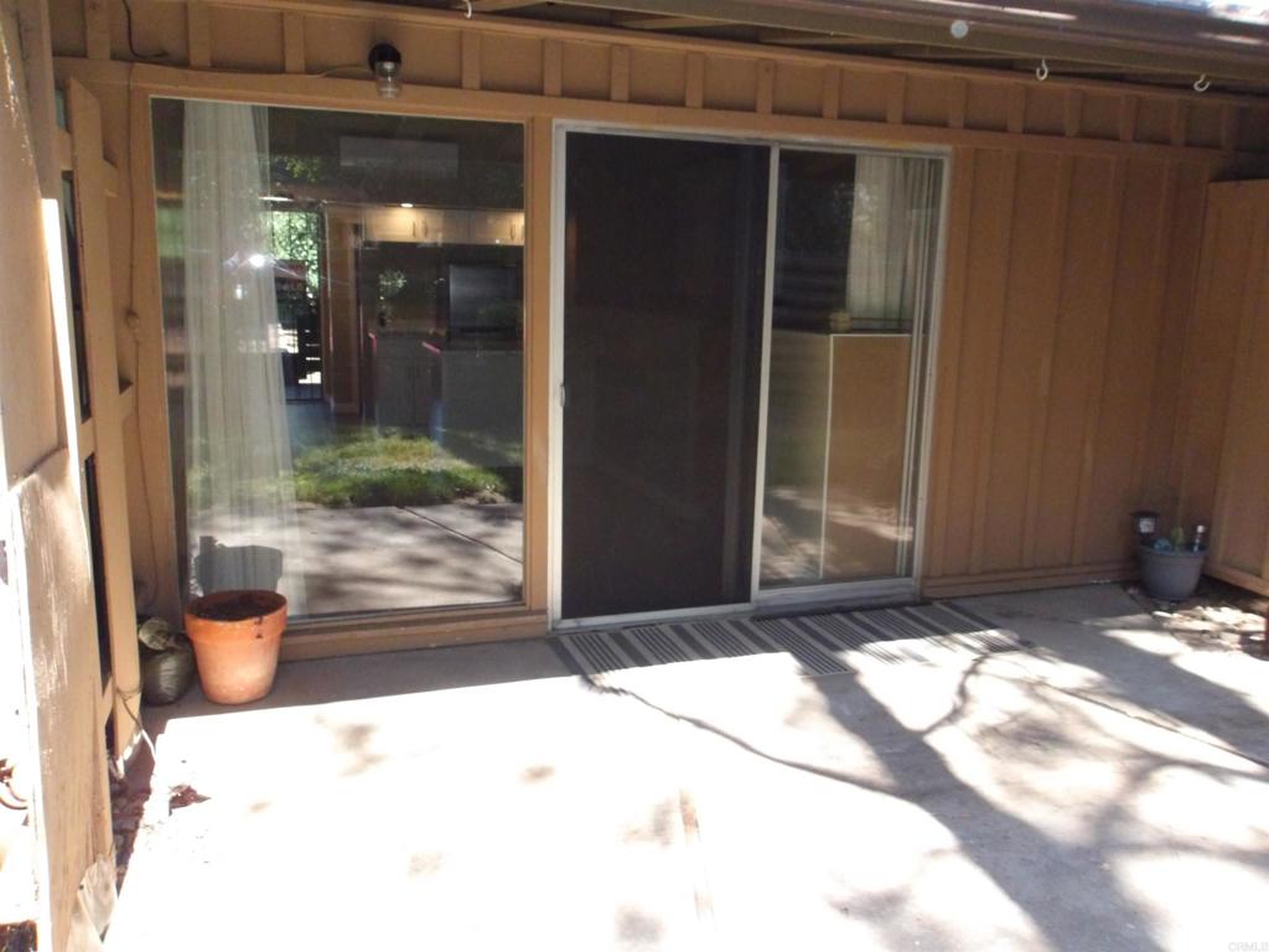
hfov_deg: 65.3
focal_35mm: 27
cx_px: 634
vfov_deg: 51.4
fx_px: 990
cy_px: 476
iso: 854
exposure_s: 1/60
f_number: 10.4
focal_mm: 4.9
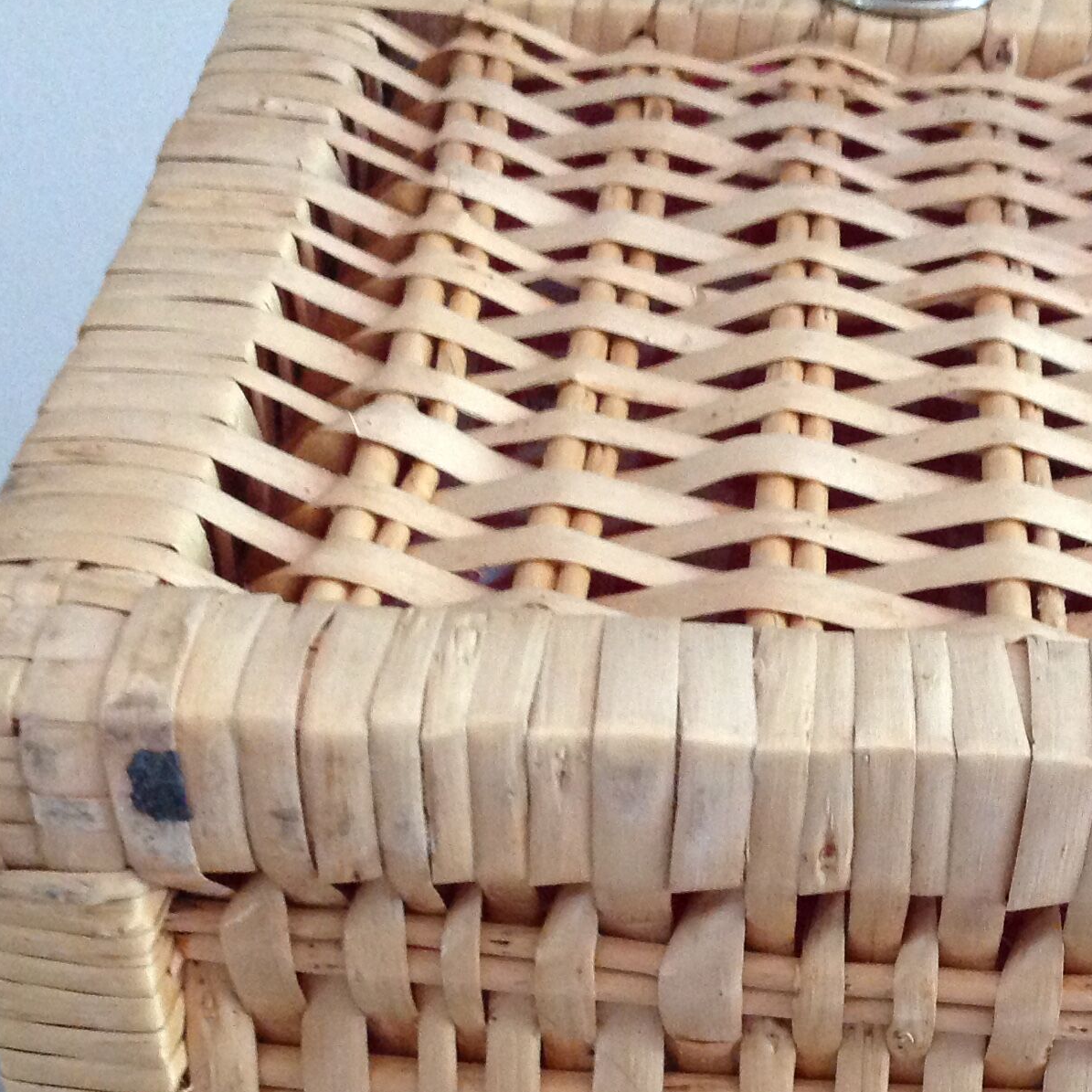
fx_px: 2391
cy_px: 864
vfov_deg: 25.3
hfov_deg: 25.4
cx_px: 844
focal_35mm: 67
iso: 320
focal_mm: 4.28
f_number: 2.4
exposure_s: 1/15
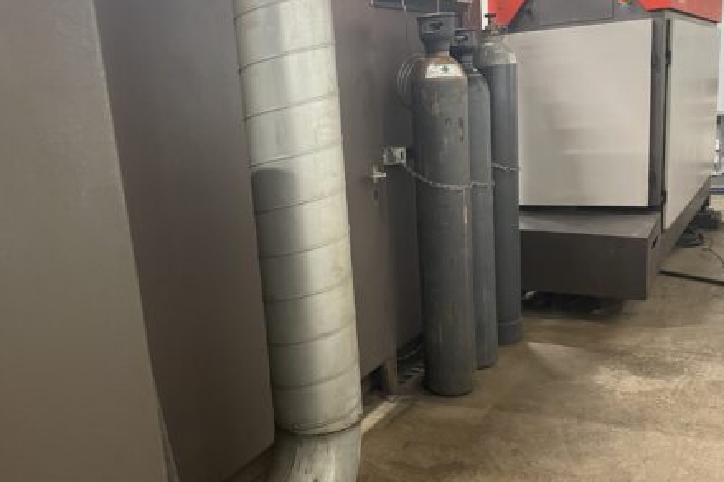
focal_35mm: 37
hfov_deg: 51.9
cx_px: 368
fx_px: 744
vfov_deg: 35.8
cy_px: 269
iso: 500
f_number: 1.6
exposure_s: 1/50
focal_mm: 4.2
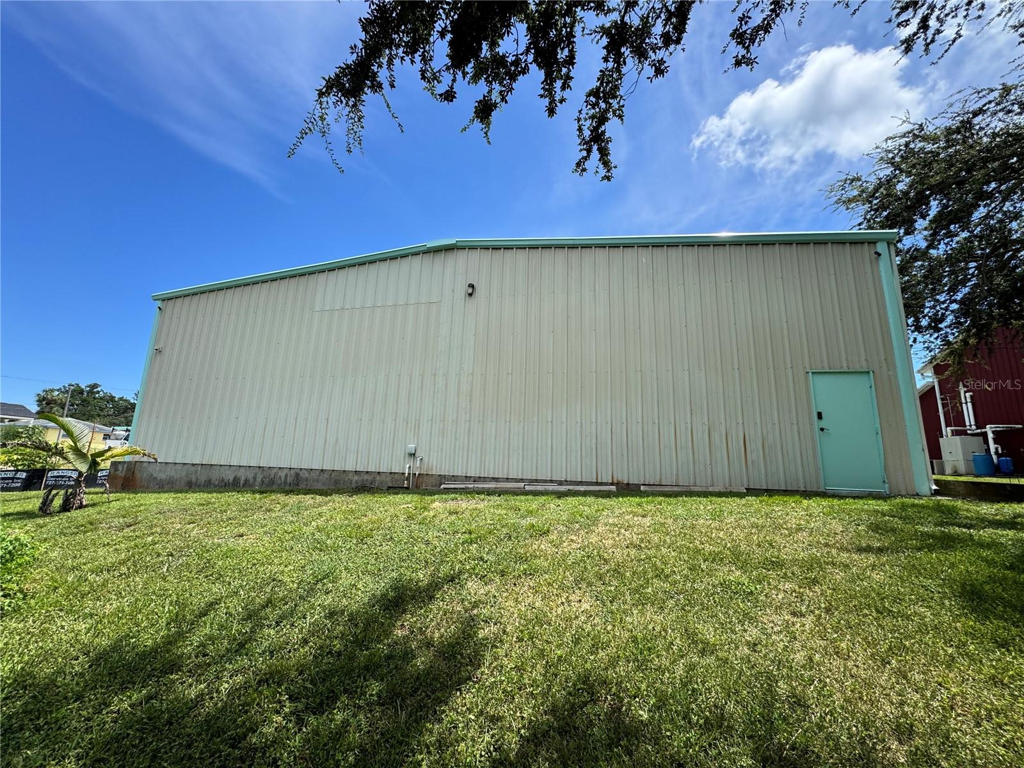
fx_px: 414
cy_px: 384
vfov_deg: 85.7
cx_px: 512
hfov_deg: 102.1
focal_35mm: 14
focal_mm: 2.22
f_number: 2.2
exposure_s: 1/1449
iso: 50
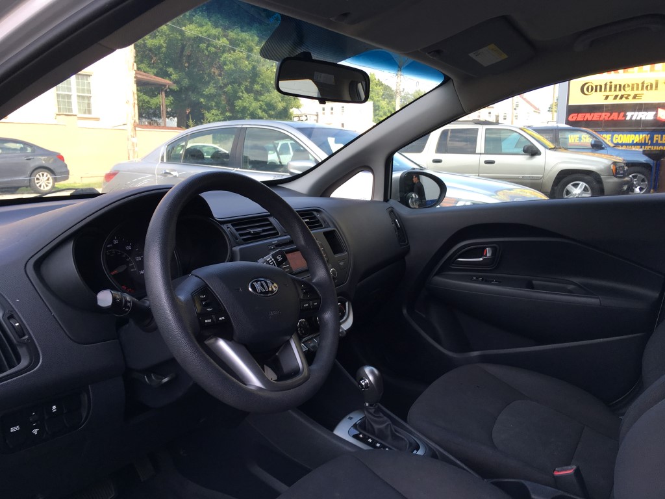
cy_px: 250
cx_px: 332
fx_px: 557
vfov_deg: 48.2
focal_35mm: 29
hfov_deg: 61.7
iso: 25
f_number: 2.2
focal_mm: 4.15
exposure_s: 1/180
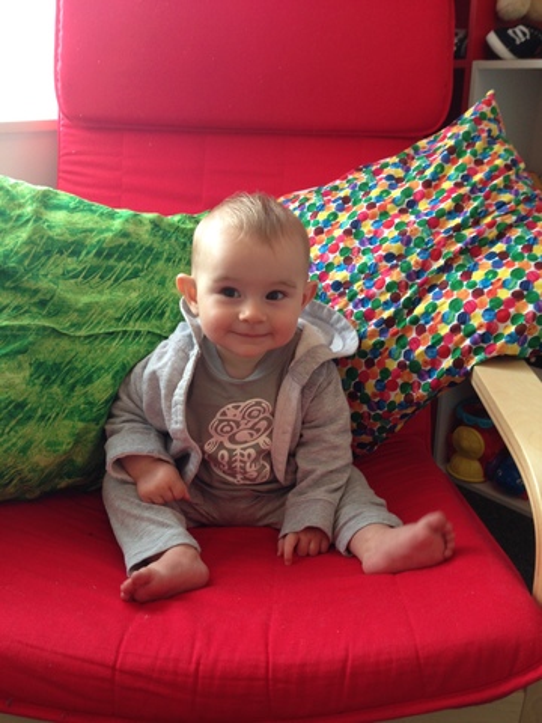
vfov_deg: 55.4
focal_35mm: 33
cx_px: 271
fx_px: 689
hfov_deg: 42.9
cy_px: 362
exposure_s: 1/20
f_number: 2.4
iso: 50
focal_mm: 4.12
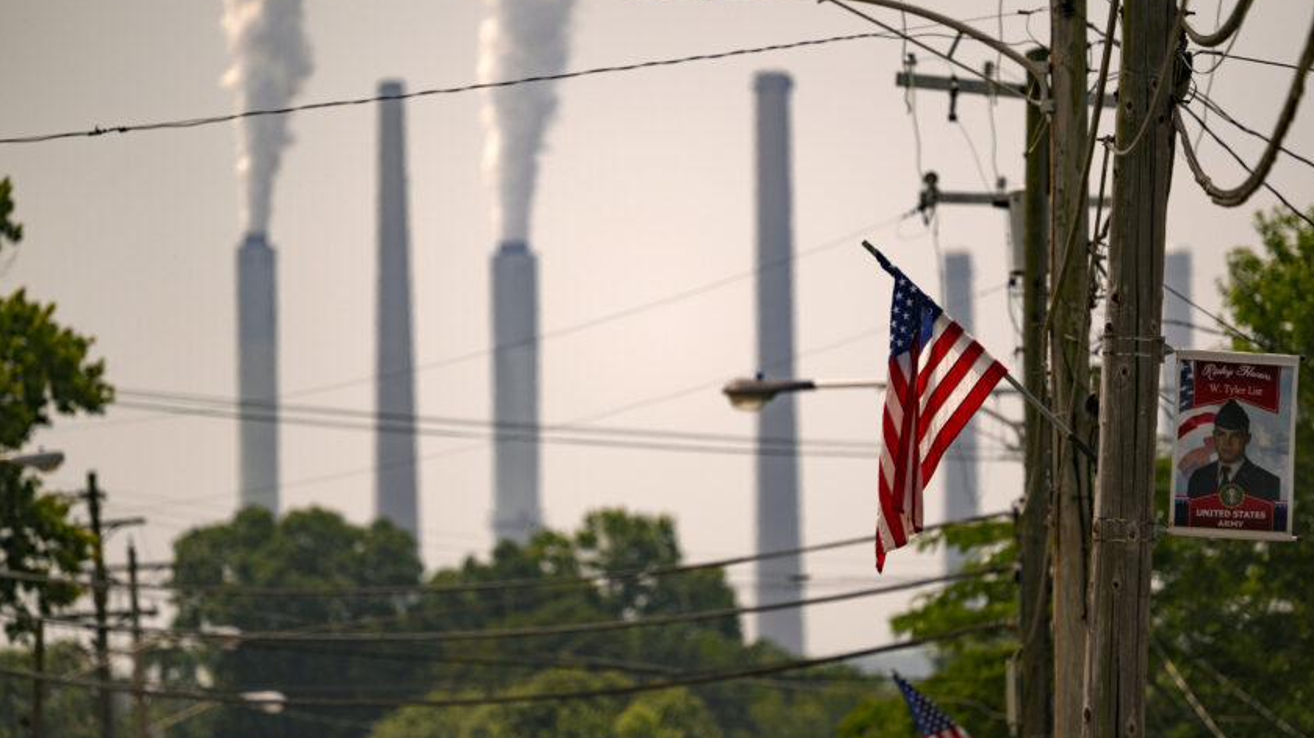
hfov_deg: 4.8
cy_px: 349
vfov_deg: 2.7
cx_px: 702
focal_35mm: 449
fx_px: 15640
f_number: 5.6
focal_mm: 400
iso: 320
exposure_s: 1/4000
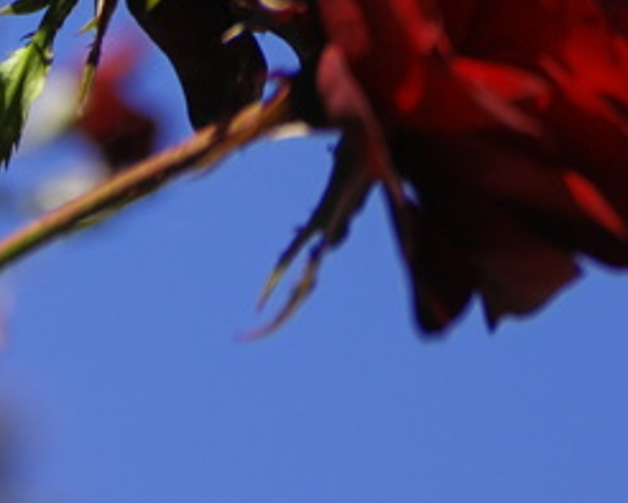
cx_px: 477
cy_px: -769
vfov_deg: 4.7
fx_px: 5950
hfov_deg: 6.0
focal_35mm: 320
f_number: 7.1
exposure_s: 1/640
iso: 200
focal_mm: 55
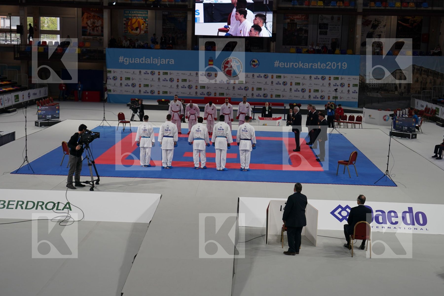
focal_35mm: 52
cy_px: 148
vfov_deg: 26.0
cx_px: 222
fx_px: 641
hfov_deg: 38.2
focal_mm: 35
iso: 200
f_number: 2.8
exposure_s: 1/250
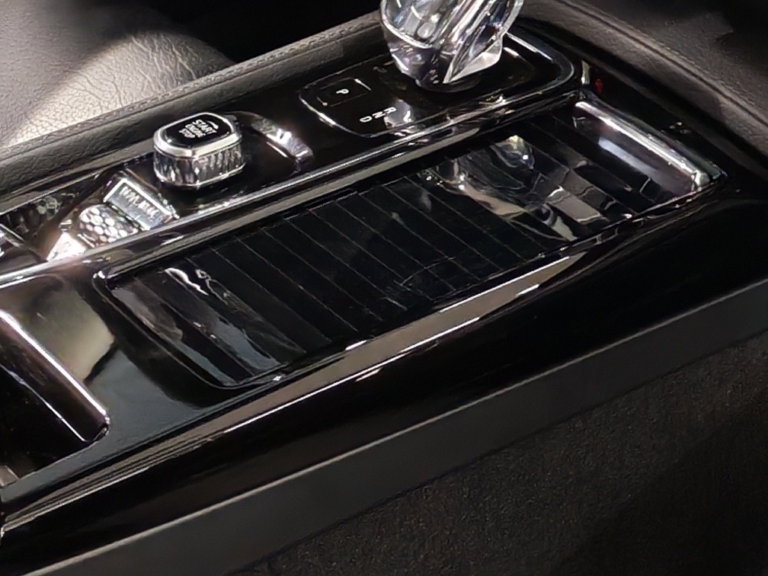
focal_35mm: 130
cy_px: -6
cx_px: 779
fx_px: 2884
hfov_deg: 14.9
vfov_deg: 11.3
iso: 2000
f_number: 1.9
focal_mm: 6.12
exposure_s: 1/50
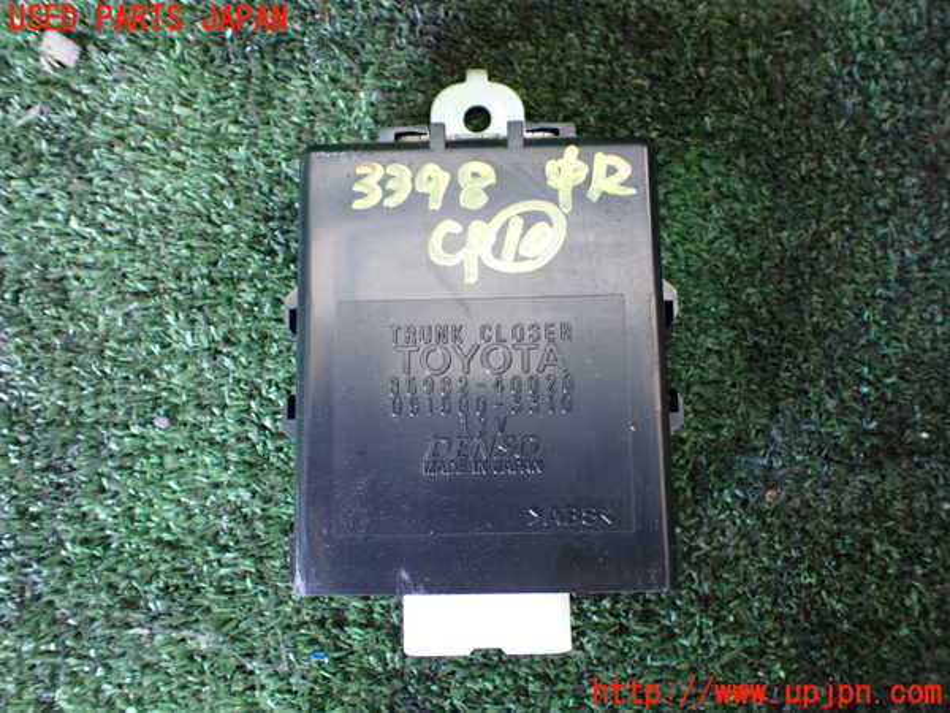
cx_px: 475
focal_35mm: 30
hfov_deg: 60.0
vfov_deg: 46.8
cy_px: 356
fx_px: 823
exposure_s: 1/30
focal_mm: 5.4
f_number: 2.3
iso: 800
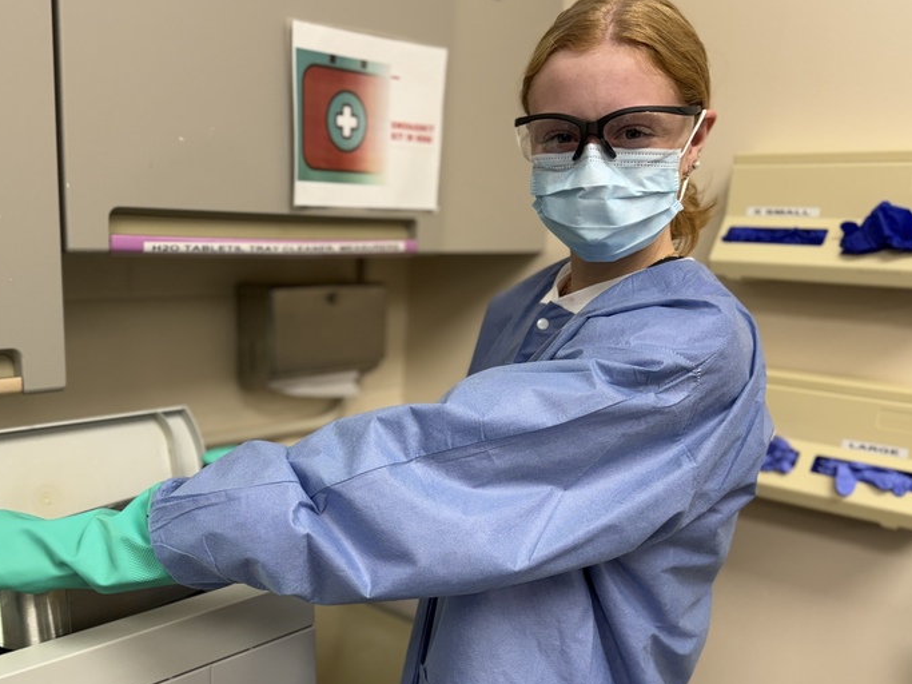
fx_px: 948
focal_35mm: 36
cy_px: 446
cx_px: 365
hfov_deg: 51.0
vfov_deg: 39.3
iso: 125
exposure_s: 1/120
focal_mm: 6.76
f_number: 1.78
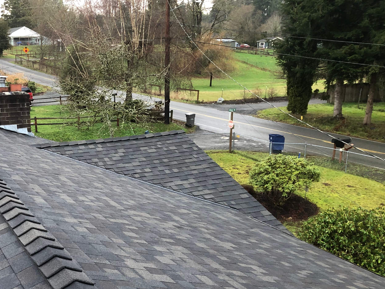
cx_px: 111
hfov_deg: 41.2
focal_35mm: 45
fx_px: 501
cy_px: 202
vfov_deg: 31.8
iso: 40
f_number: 1.8
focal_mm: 3.99
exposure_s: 1/15
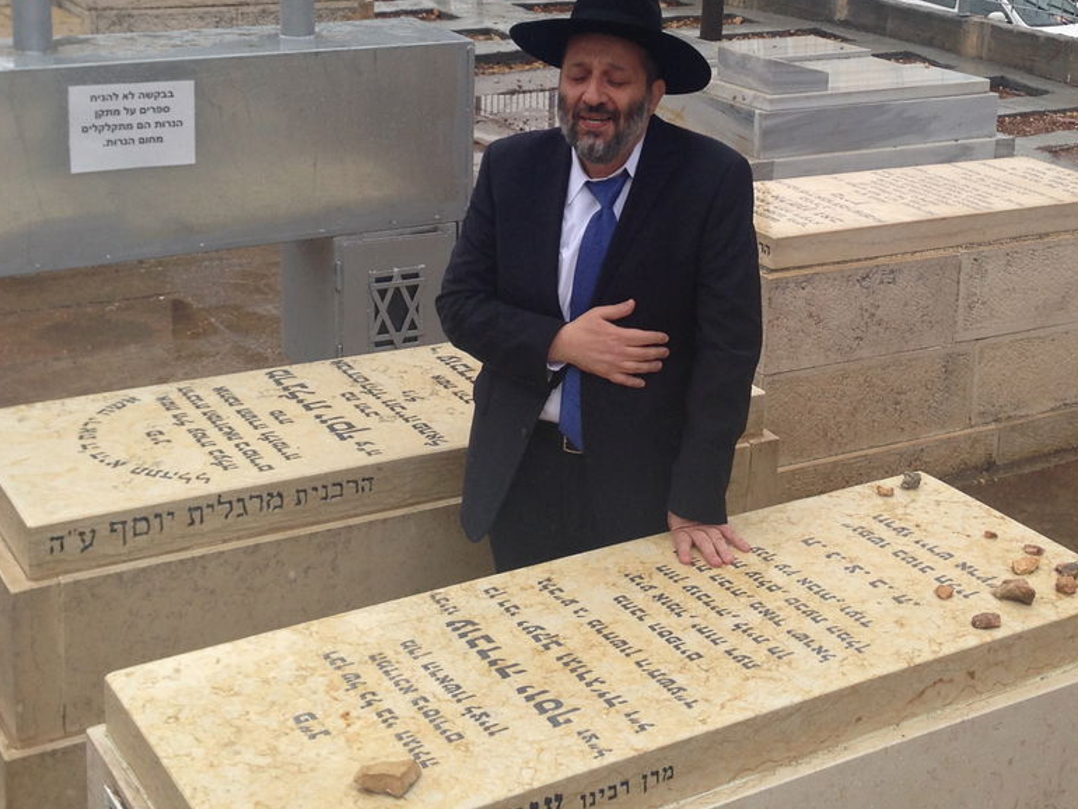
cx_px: 675
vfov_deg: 23.9
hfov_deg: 32.0
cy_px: 113
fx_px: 1869
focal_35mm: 60
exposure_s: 1/507
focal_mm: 4.12
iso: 50
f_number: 2.4
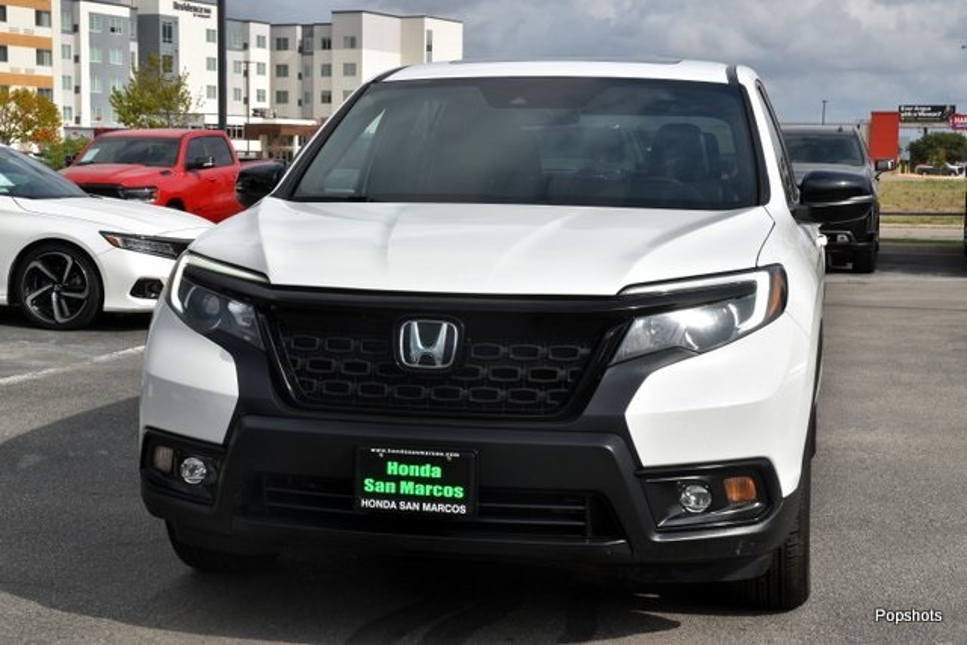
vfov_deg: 20.6
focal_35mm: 66
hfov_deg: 30.5
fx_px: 1773
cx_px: 484
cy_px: 322
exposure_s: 1/500
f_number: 11
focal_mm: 44
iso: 200
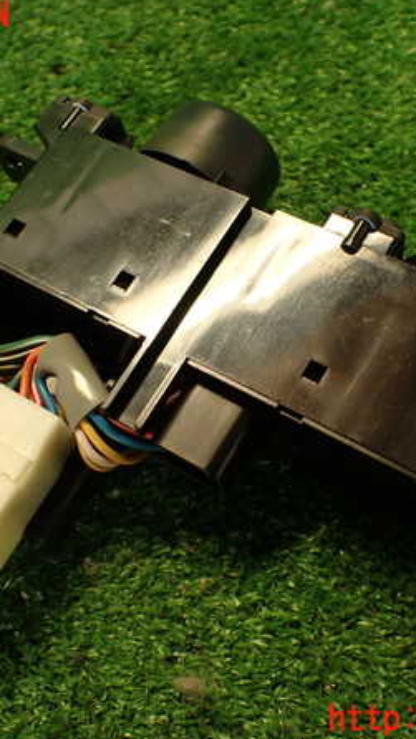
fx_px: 863
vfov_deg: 46.4
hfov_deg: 27.1
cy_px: 368
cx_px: 206
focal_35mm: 44
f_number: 2.3
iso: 200
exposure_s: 1/30
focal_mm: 5.4
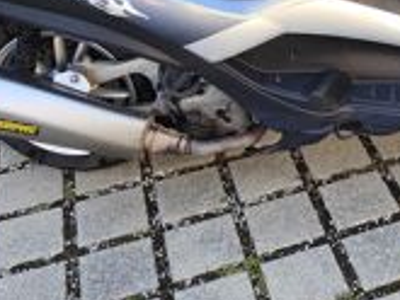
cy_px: -63
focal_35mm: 67
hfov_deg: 27.9
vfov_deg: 20.5
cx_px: 359
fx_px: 775
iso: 64
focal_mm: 6.19
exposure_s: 1/100
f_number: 1.65
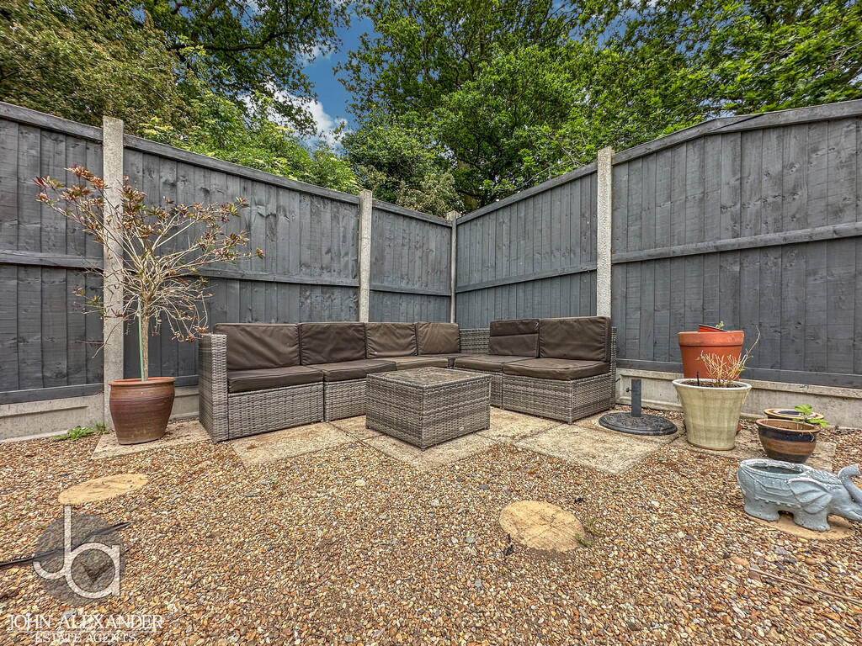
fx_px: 349
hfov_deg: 102.1
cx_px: 431
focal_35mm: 14
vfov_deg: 85.7
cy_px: 323
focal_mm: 2.22
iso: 40
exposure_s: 1/240
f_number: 2.2
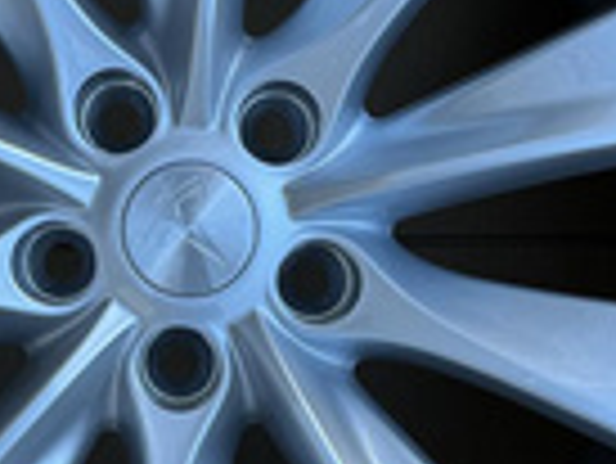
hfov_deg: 24.6
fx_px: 1407
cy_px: 248
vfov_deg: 18.7
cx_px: 198
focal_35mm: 79
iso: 80
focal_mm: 6.86
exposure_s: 1/298
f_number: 1.78
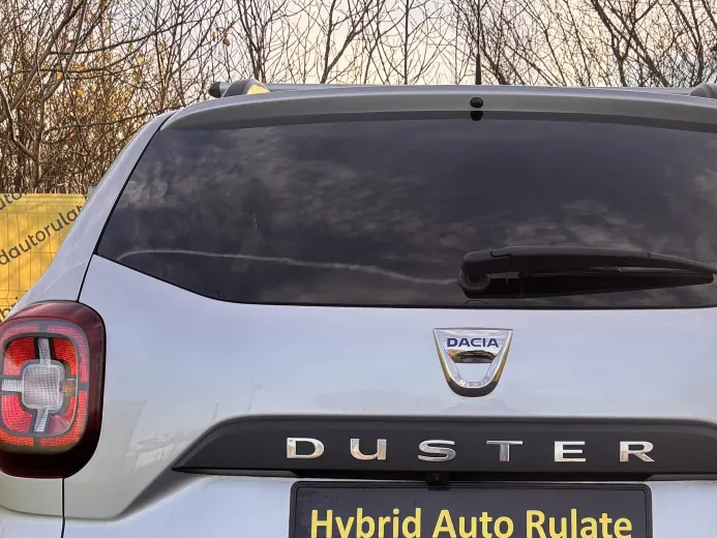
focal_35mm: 54
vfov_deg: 26.0
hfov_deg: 35.2
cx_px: 476
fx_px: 1119
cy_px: 499
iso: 50
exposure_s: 1/559
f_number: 1.6
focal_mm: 5.96
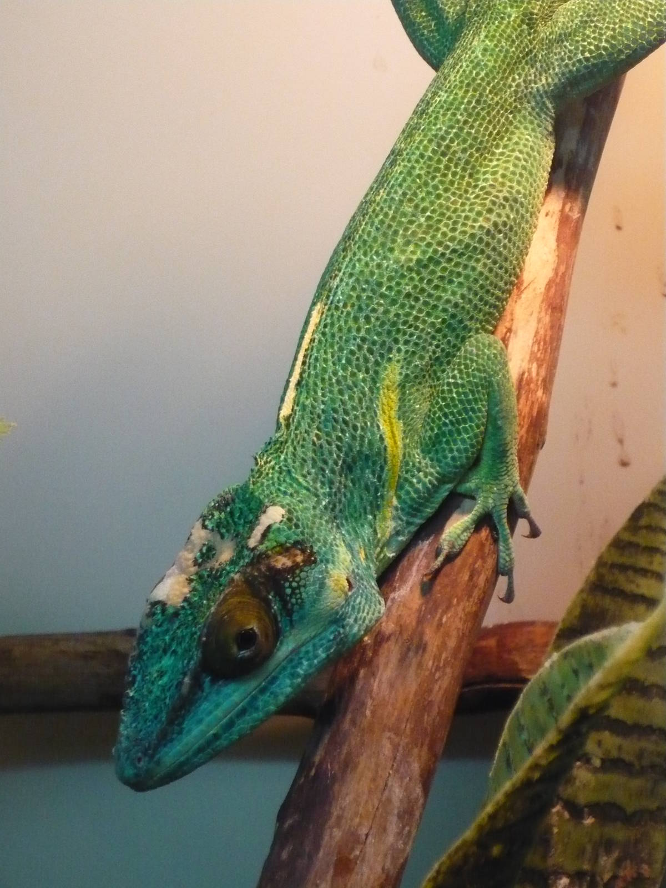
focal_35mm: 100
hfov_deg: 14.8
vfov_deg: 19.6
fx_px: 2565
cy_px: 444
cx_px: 333
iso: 800
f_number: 5.1
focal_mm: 16.5
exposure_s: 1/50
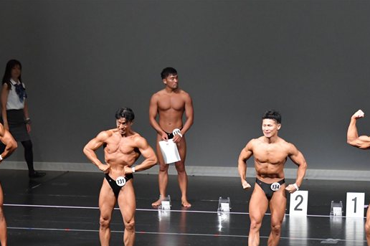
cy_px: 184
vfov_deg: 5.8
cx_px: 198
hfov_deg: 8.7
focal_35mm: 236
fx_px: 2423
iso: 5000
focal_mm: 105
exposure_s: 1/400
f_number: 5.6
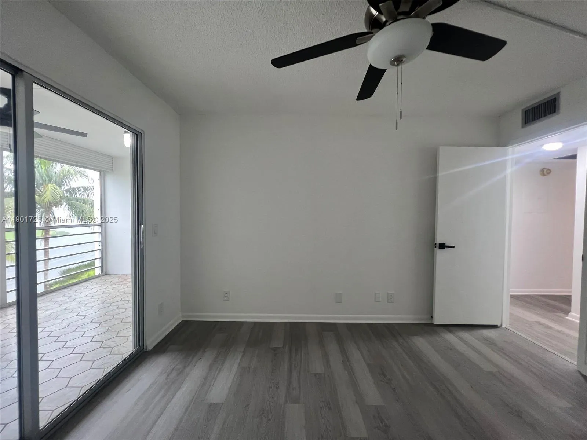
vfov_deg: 89.9
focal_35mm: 13
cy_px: 220
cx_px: 294
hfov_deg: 106.2
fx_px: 220
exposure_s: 1/60
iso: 200
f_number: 1.8
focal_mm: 1.57
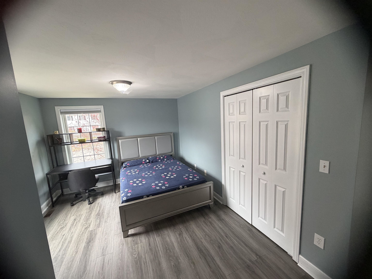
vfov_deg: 85.7
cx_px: 186
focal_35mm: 14
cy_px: 140
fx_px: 150
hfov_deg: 102.1
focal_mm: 2.22
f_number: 2.2
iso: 160
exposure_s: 1/60
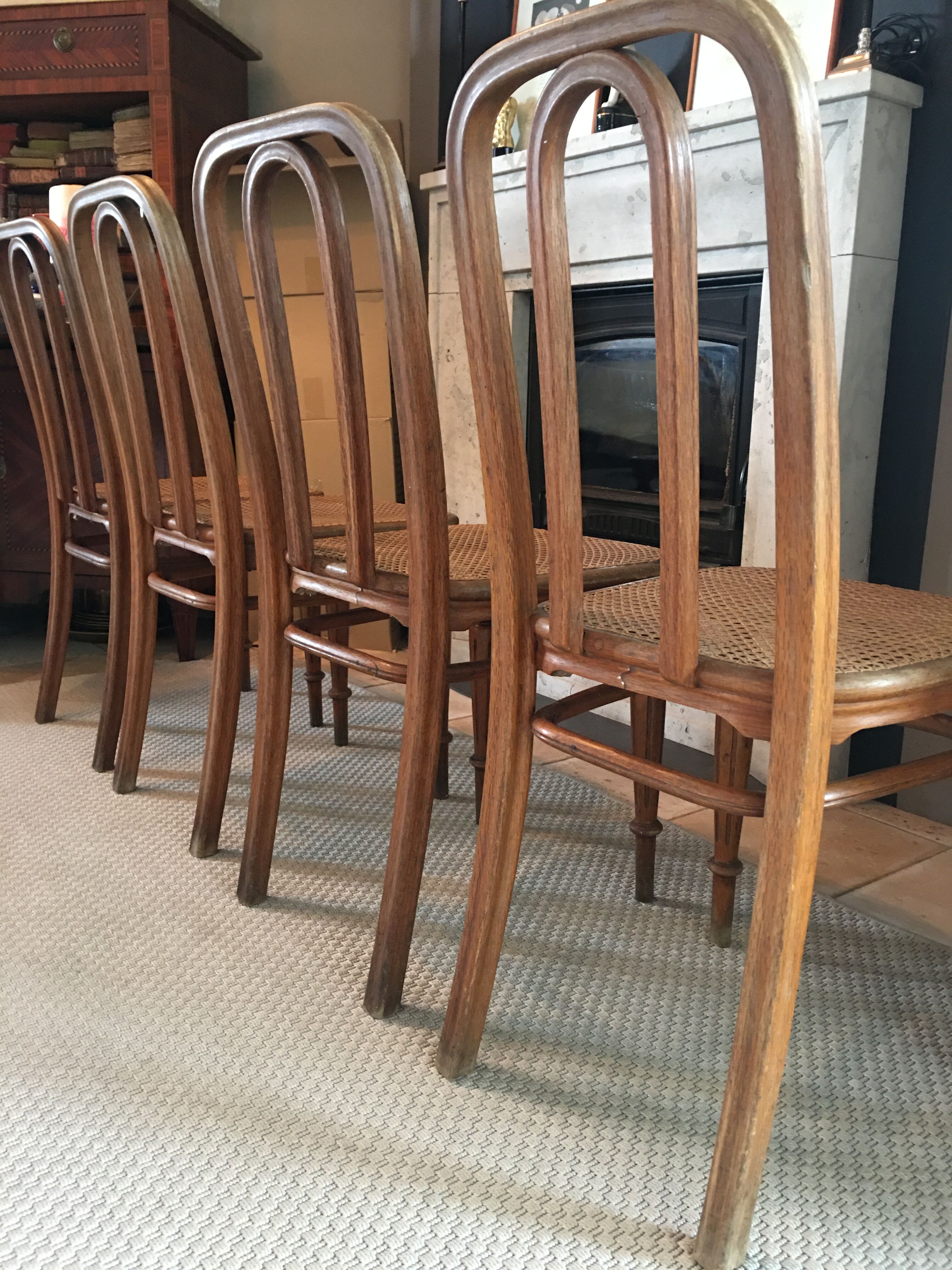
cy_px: 635
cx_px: 476
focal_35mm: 29
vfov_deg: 61.7
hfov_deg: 48.2
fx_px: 1063
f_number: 2.2
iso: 100
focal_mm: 4.15
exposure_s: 1/8
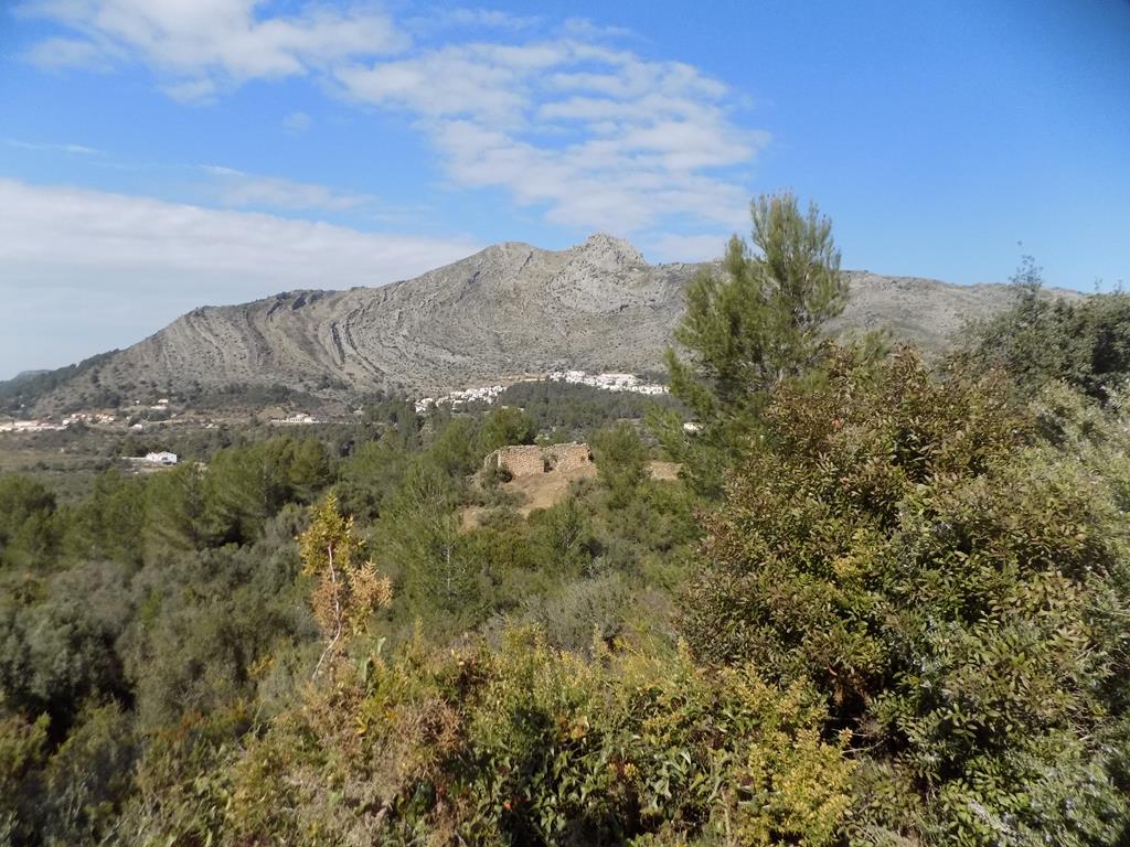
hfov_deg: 73.9
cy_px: 424
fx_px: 751
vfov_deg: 58.9
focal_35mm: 23
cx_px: 565
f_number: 9.9
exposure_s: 1/320
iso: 200
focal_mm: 4
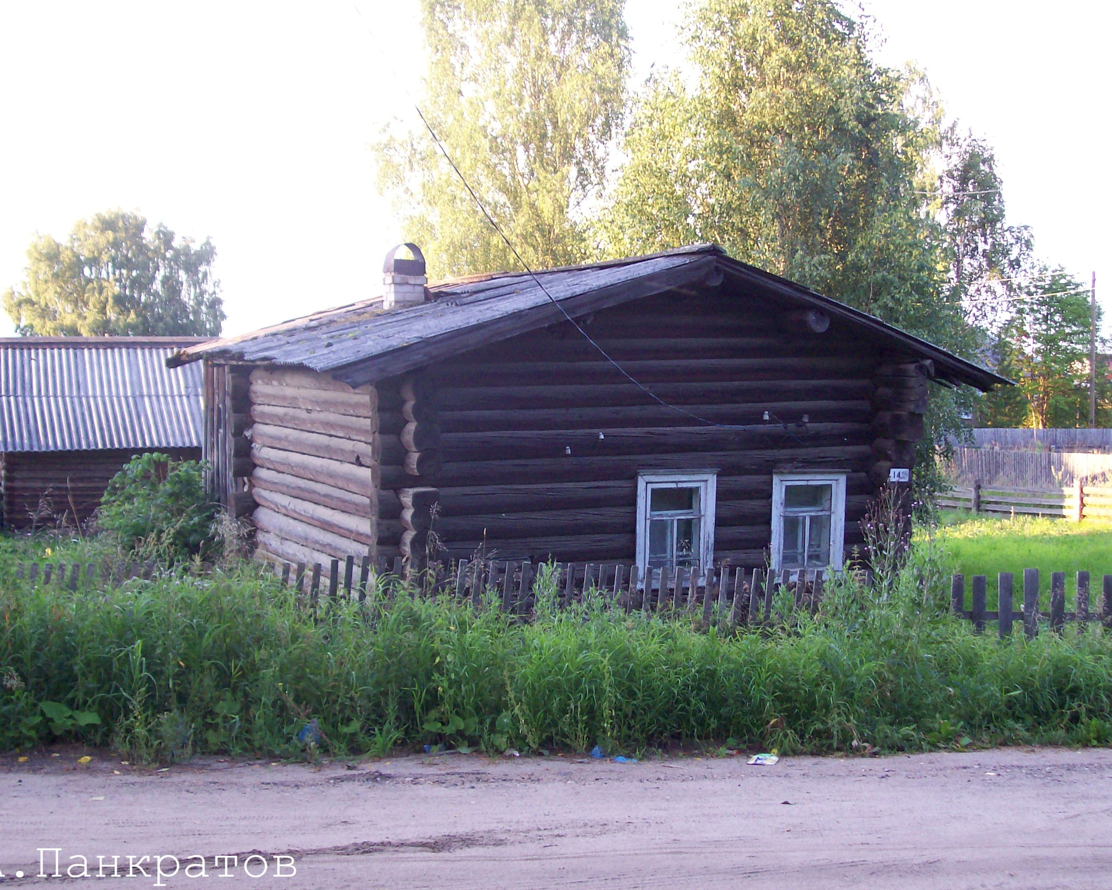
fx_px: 1547
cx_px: 561
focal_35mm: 47
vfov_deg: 32.1
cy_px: 444
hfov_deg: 39.5
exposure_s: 1/53.7
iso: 80
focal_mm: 7.6
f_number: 3
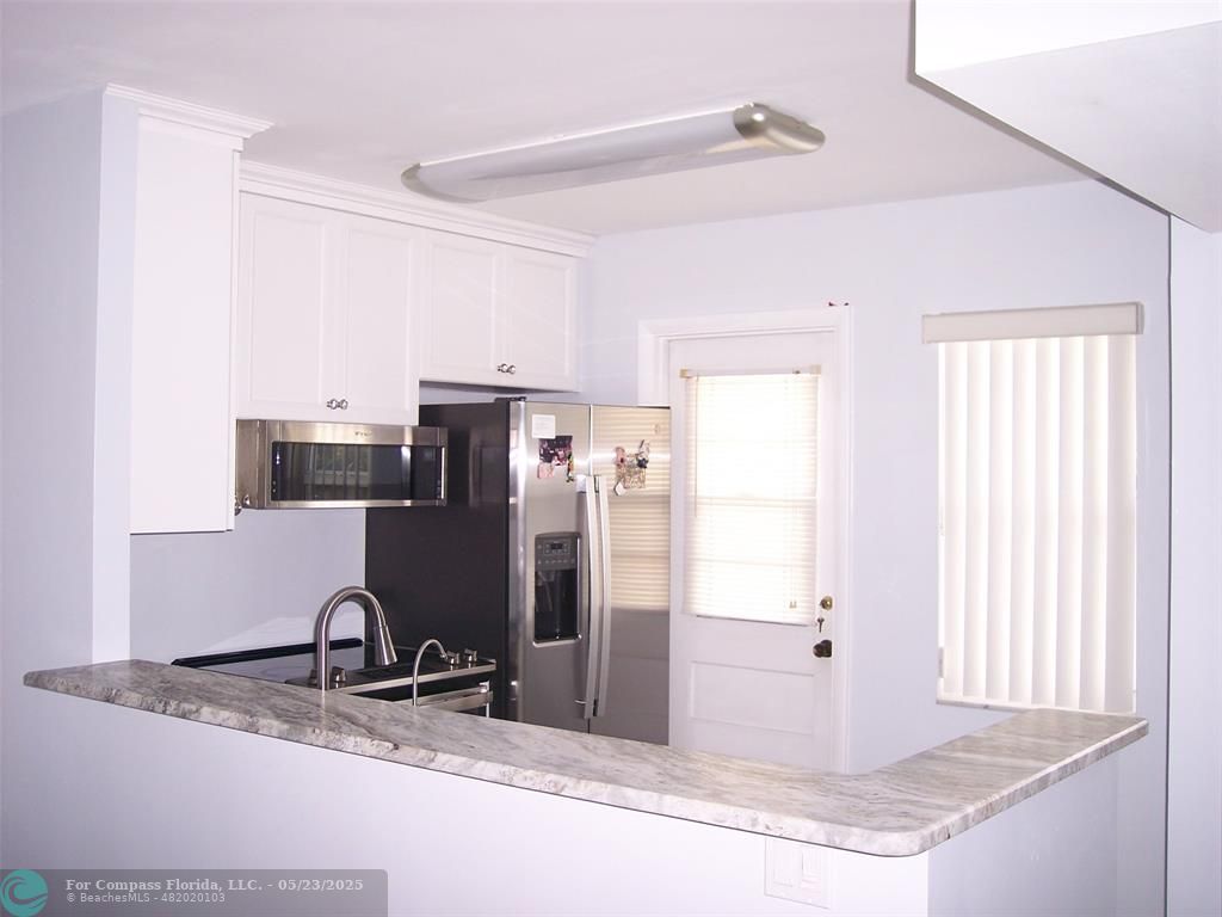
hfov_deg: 47.9
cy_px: 458
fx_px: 1377
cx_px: 611
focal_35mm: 39
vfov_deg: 36.8
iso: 100
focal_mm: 8
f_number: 2.8
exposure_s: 1/60
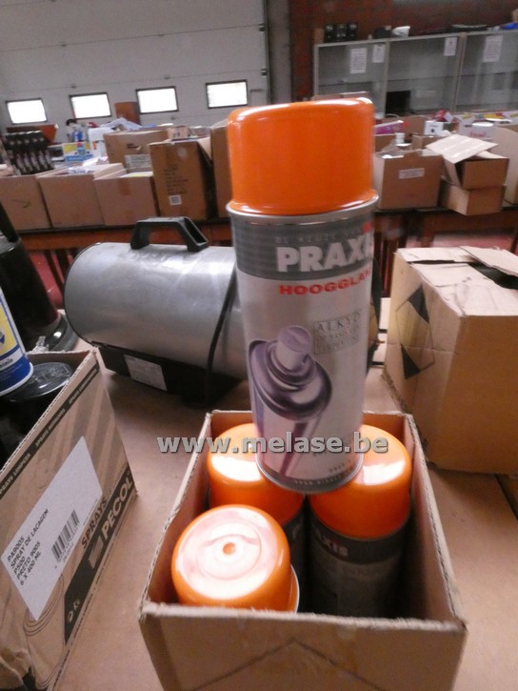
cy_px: 346
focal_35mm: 20
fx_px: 399
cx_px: 259
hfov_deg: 66.0
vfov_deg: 81.7
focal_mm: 3.6
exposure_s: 1/15
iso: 1600
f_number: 8
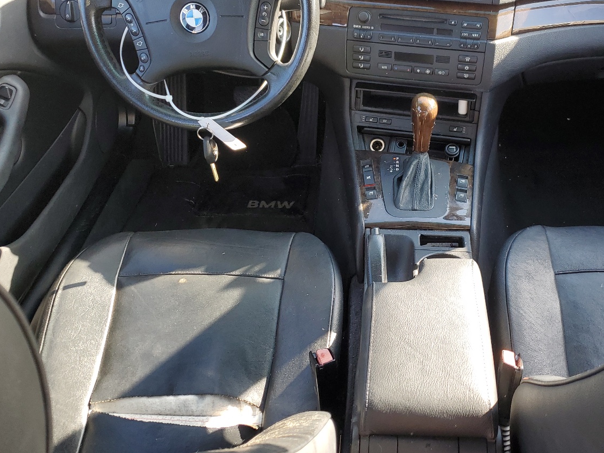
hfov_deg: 49.5
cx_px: 389
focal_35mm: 37
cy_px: 192
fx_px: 646
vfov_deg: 38.6
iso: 50
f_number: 1.5
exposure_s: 1/132
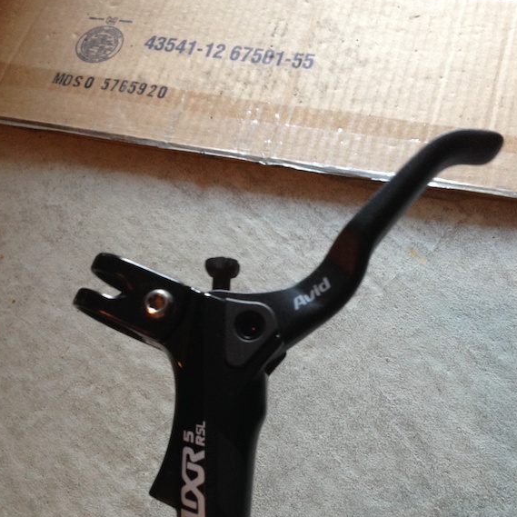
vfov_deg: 40.5
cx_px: 263
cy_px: 337
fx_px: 693
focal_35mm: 41
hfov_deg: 40.9
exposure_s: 1/20
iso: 125
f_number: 2.4
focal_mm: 4.12
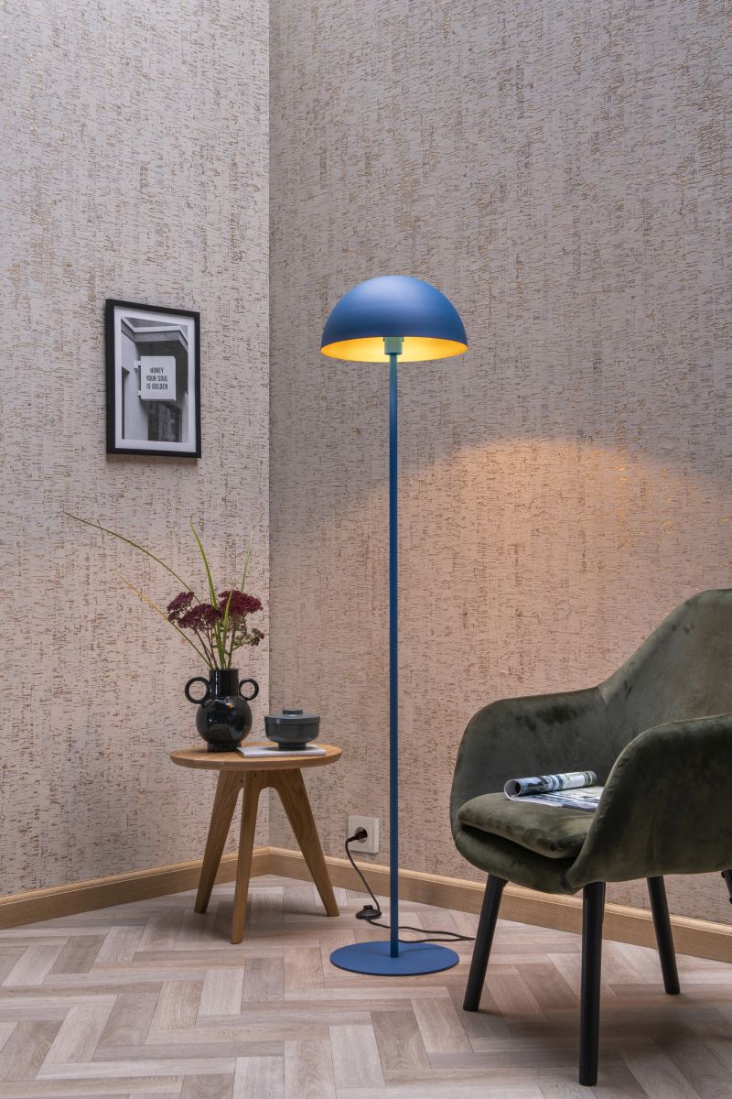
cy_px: 550
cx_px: 366
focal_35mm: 48
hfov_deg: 28.1
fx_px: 1464
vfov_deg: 41.1
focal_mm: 48
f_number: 14
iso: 100
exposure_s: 1.3
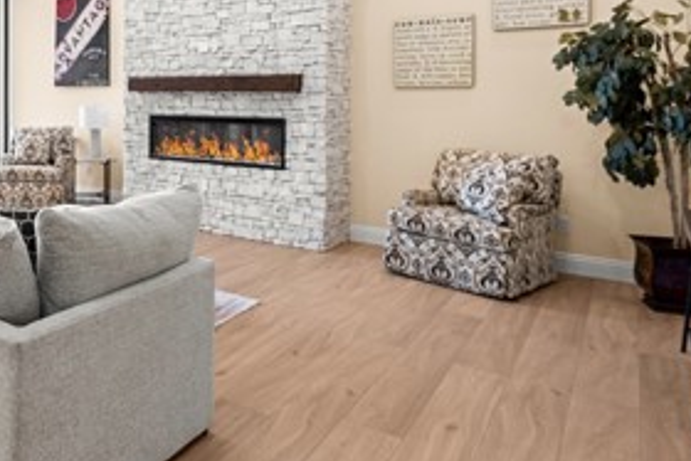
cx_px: 77
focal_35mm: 32
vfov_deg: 39.8
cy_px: 105
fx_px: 615
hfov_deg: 52.1
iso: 1250
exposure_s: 1/13
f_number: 8
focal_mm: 14
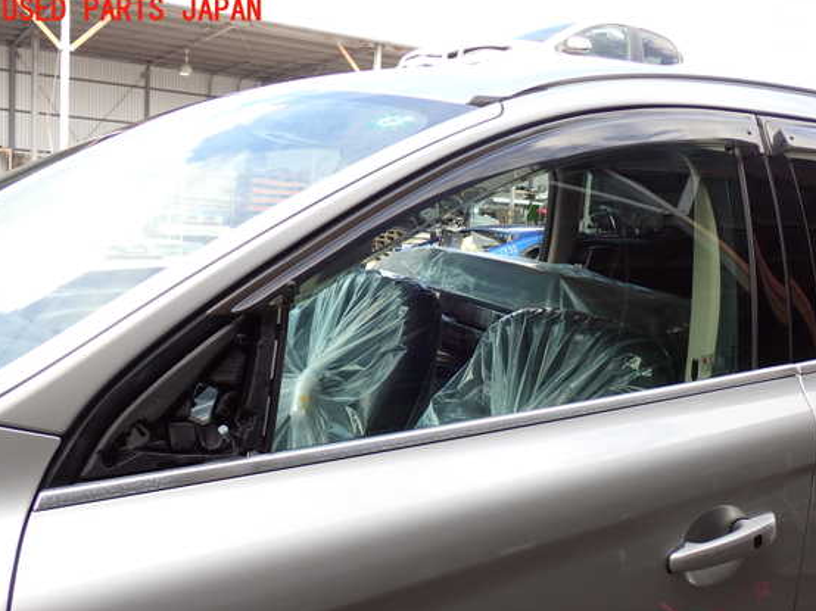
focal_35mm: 39
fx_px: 919
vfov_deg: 36.8
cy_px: 324
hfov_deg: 47.8
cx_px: 436
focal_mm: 6.37
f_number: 3.5
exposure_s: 1/160
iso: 100
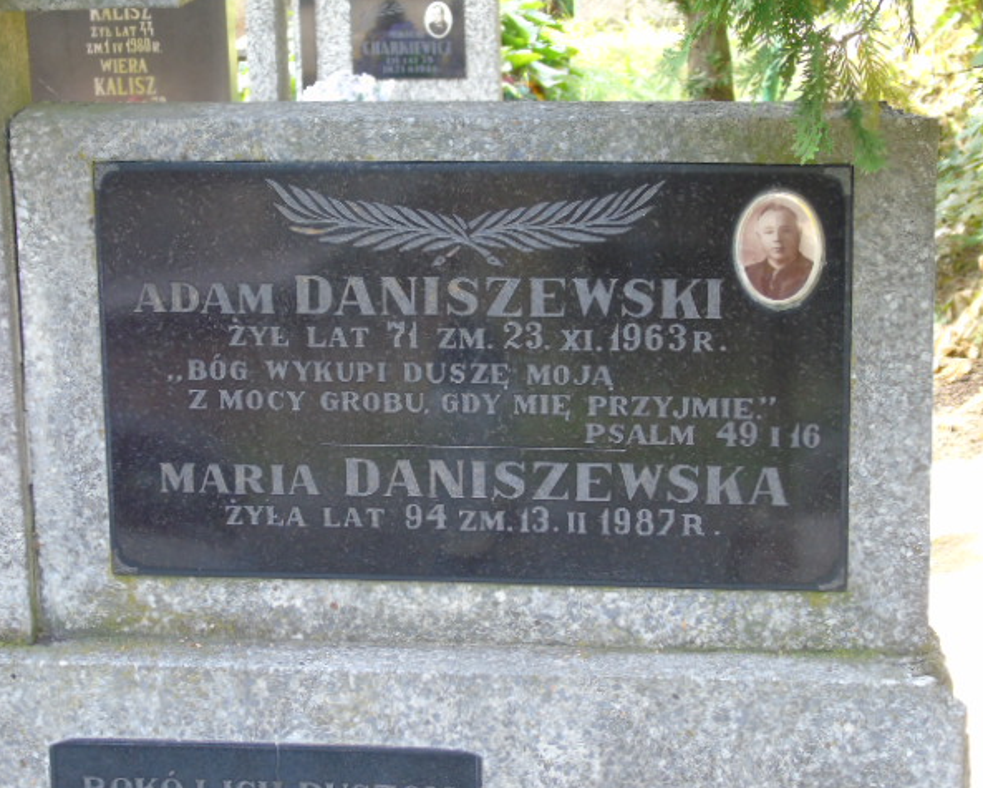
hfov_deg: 19.4
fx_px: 2882
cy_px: 393
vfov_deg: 15.6
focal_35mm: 99
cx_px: 461
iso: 200
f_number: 4.3
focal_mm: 17
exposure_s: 1/30
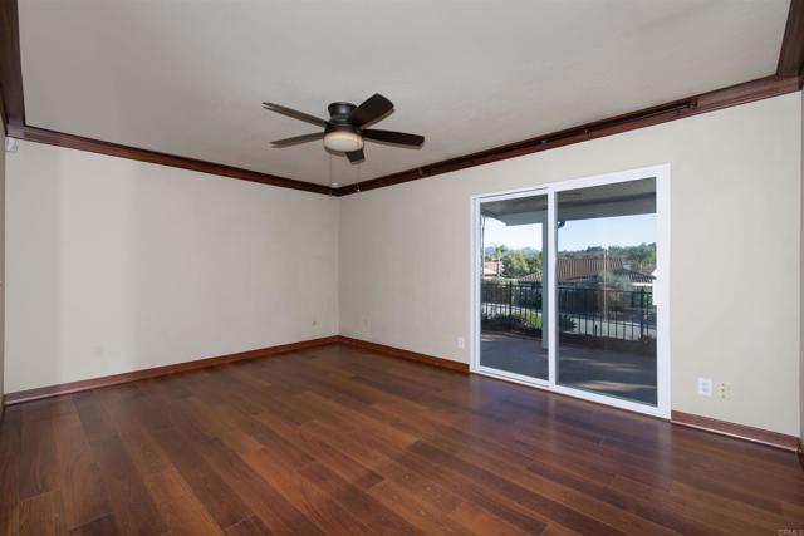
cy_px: 268
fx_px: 335
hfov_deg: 100.4
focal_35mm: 15
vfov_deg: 77.4
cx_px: 402
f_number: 7.1
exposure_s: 1/250
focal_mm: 15
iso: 320
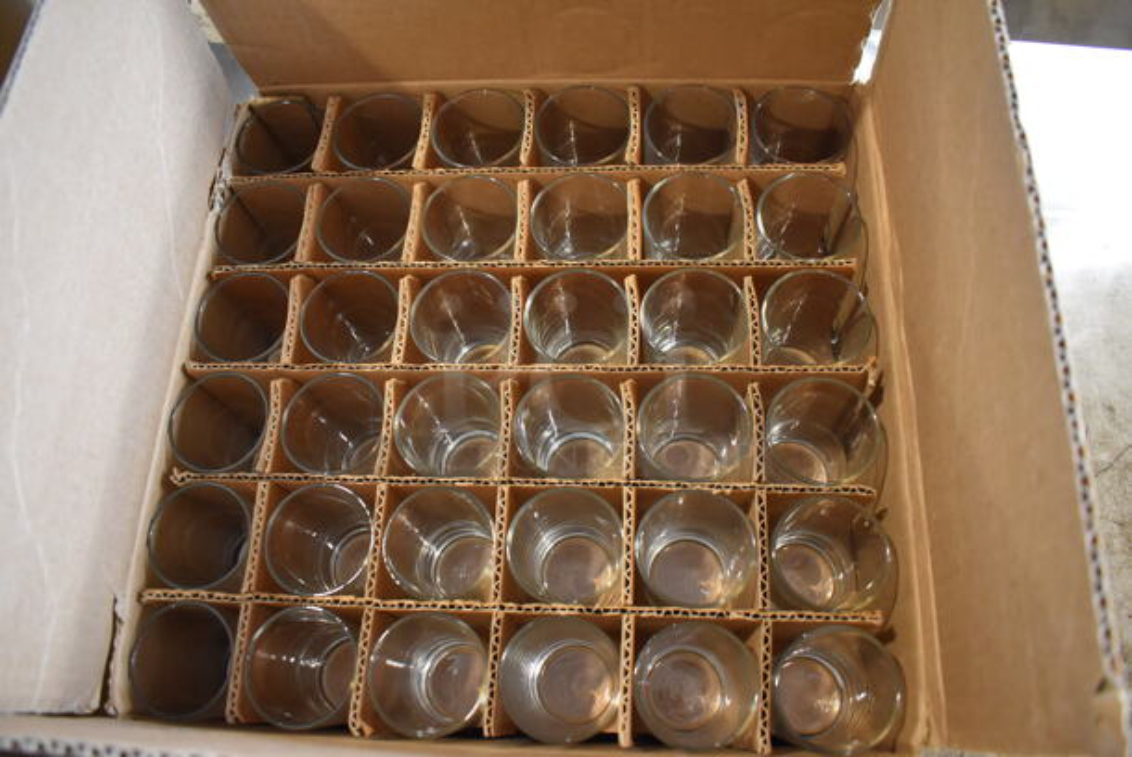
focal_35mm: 27
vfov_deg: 48.0
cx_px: 566
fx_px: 850
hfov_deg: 67.3
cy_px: 378
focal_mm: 18
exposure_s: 1/125
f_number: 3.5
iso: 1400
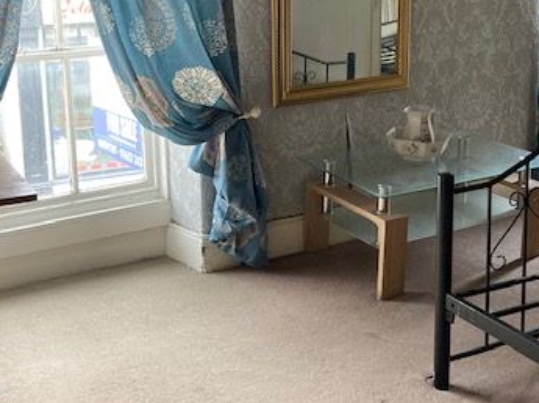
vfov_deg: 27.6
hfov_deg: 36.8
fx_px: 809
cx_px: 281
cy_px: 95
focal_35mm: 52
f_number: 1.8
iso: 125
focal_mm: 3.99
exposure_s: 1/60
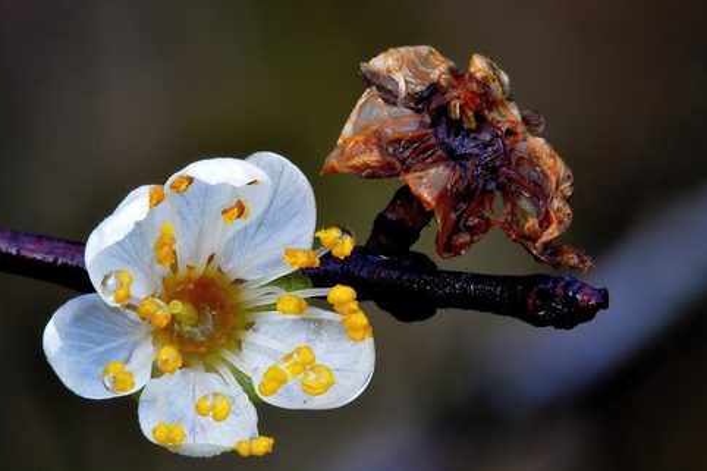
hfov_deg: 9.2
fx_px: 4397
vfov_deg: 6.1
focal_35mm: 224
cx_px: 333
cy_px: 244
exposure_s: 1
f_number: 29
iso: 400
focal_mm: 180
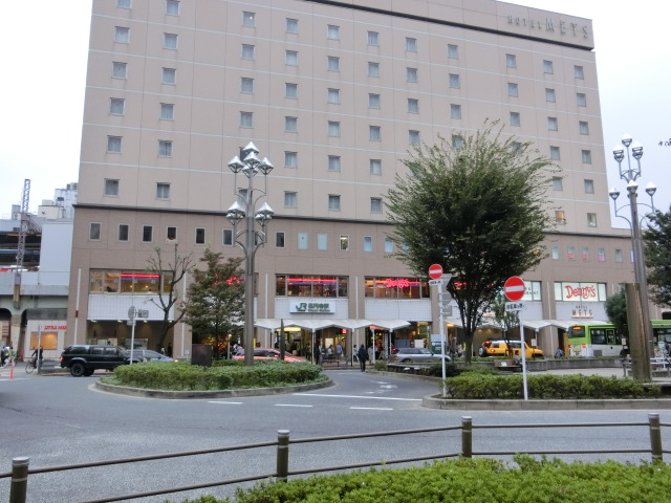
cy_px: 252
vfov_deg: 48.2
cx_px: 336
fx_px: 562
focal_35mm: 29
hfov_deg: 61.7
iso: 250
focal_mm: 5.2
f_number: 3.7
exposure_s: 1/125
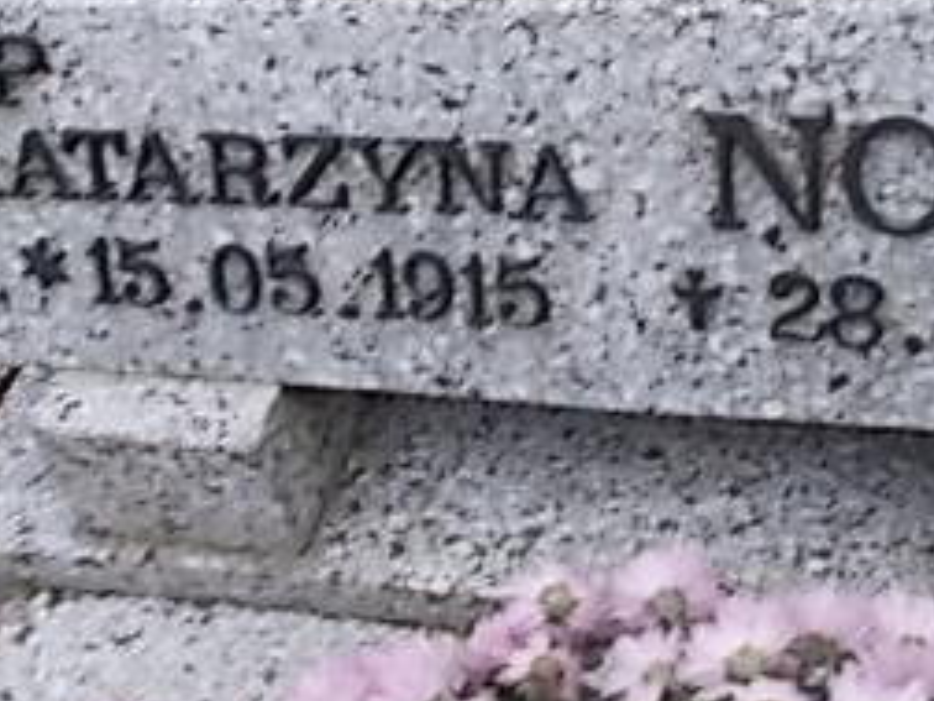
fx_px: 1781
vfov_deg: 22.1
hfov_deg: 29.1
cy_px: 182
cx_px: 649
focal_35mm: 66
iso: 80
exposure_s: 1/40
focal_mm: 4.6
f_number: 3.2
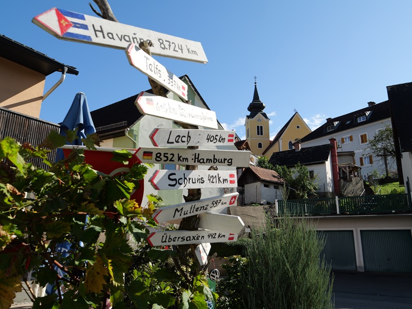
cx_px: 206
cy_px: 154
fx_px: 333
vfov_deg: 49.7
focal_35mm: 28
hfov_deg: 63.4
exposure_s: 1/320
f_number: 5.6
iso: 100
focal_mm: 14
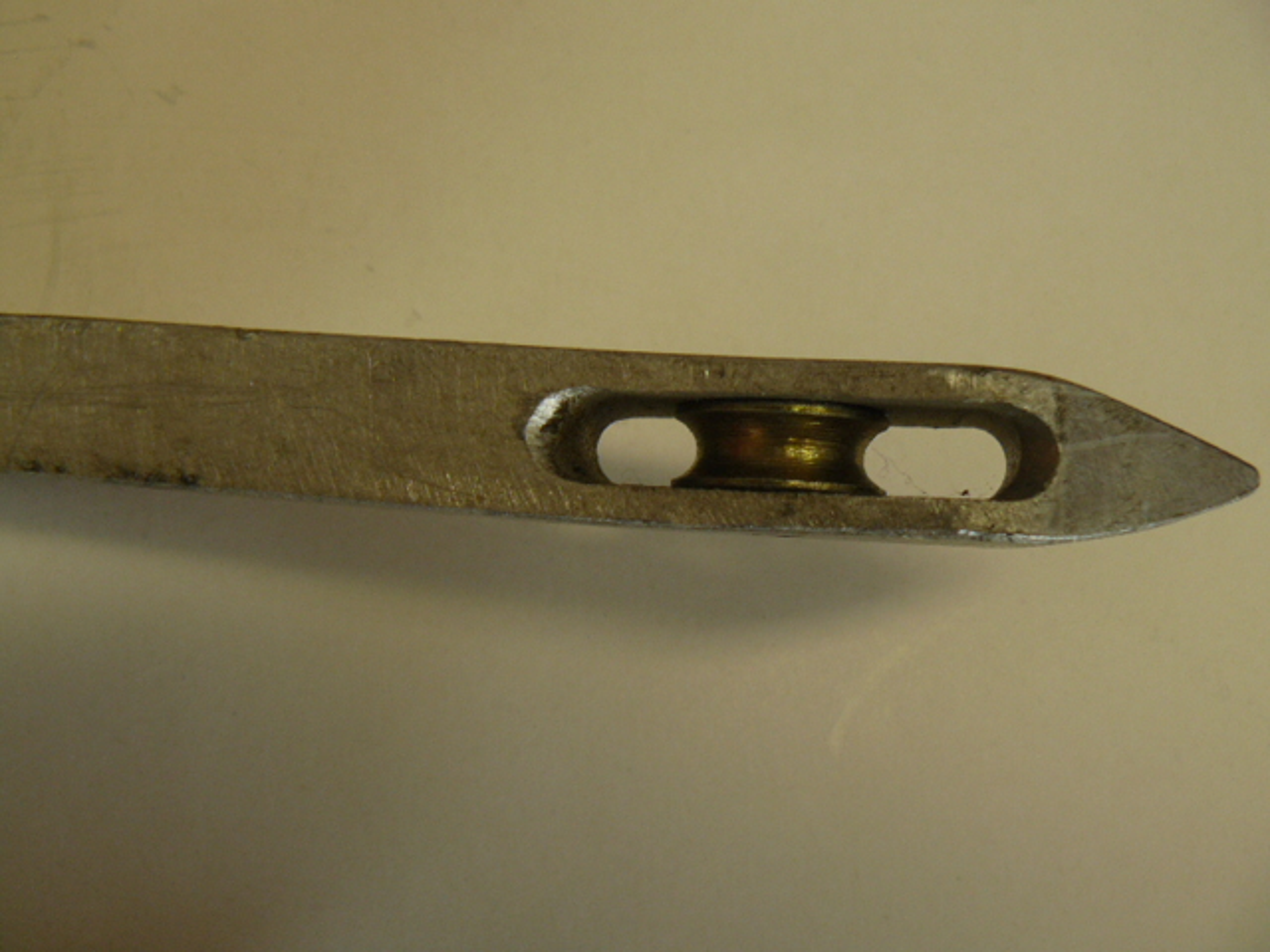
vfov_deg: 39.7
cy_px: 476
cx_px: 635
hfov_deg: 51.4
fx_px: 1321
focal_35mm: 36
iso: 100
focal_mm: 6
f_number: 2.8
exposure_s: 1/50
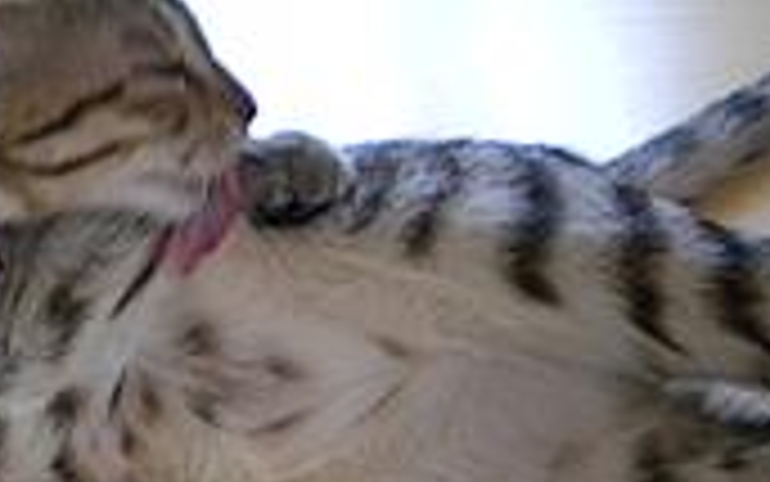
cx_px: 34
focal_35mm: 79
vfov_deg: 16.2
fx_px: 1658
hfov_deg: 25.1
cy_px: 468
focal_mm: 6.3
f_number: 3.1
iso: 400
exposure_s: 1/21
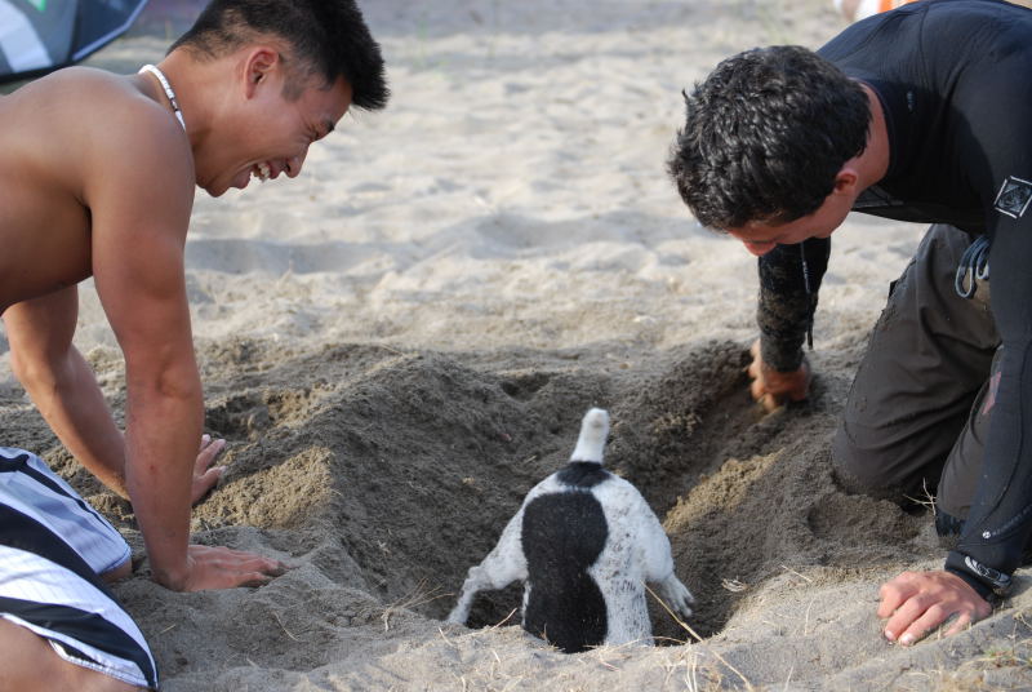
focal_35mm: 90
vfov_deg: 15.2
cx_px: 516
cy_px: 346
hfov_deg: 22.6
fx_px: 2584
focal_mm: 60
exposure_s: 1/250
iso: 200
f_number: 4.2
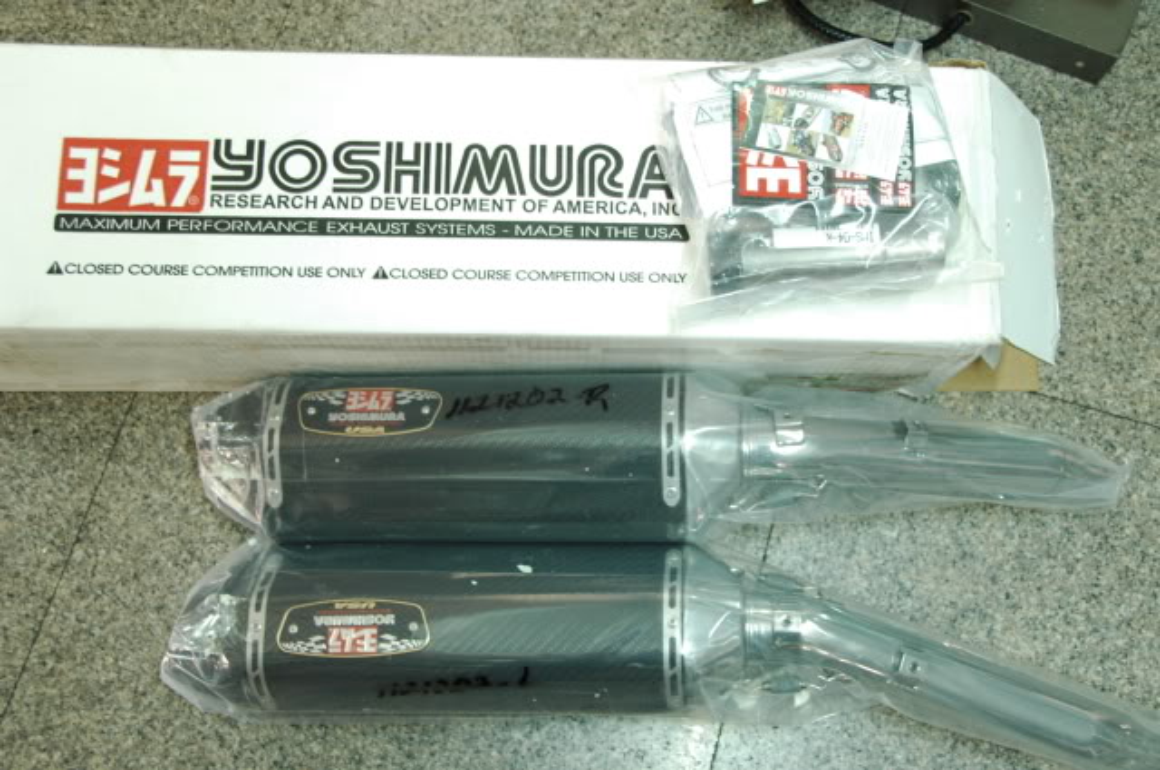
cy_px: 385
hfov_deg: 49.6
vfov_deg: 34.1
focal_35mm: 39
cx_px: 580
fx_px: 1255
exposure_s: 1/10
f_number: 4
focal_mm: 26
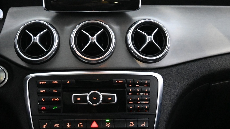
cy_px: 64
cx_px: 91
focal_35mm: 68
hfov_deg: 30.7
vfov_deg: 17.6
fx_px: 417
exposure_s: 1/40
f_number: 4.2
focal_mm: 24.5
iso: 8000
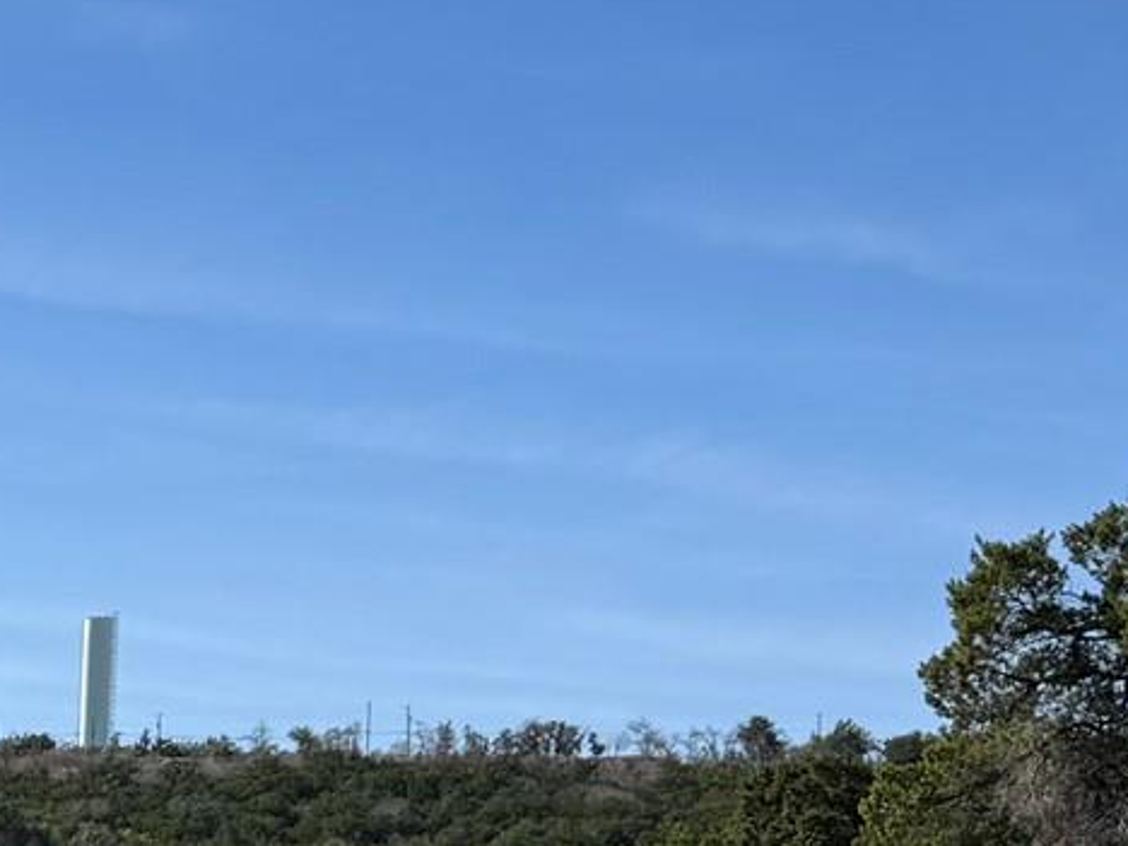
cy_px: 1063
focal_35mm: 105
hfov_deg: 16.0
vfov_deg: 13.6
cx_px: -882
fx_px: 3422
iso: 80
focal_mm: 6.76
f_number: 1.78
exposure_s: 1/4673
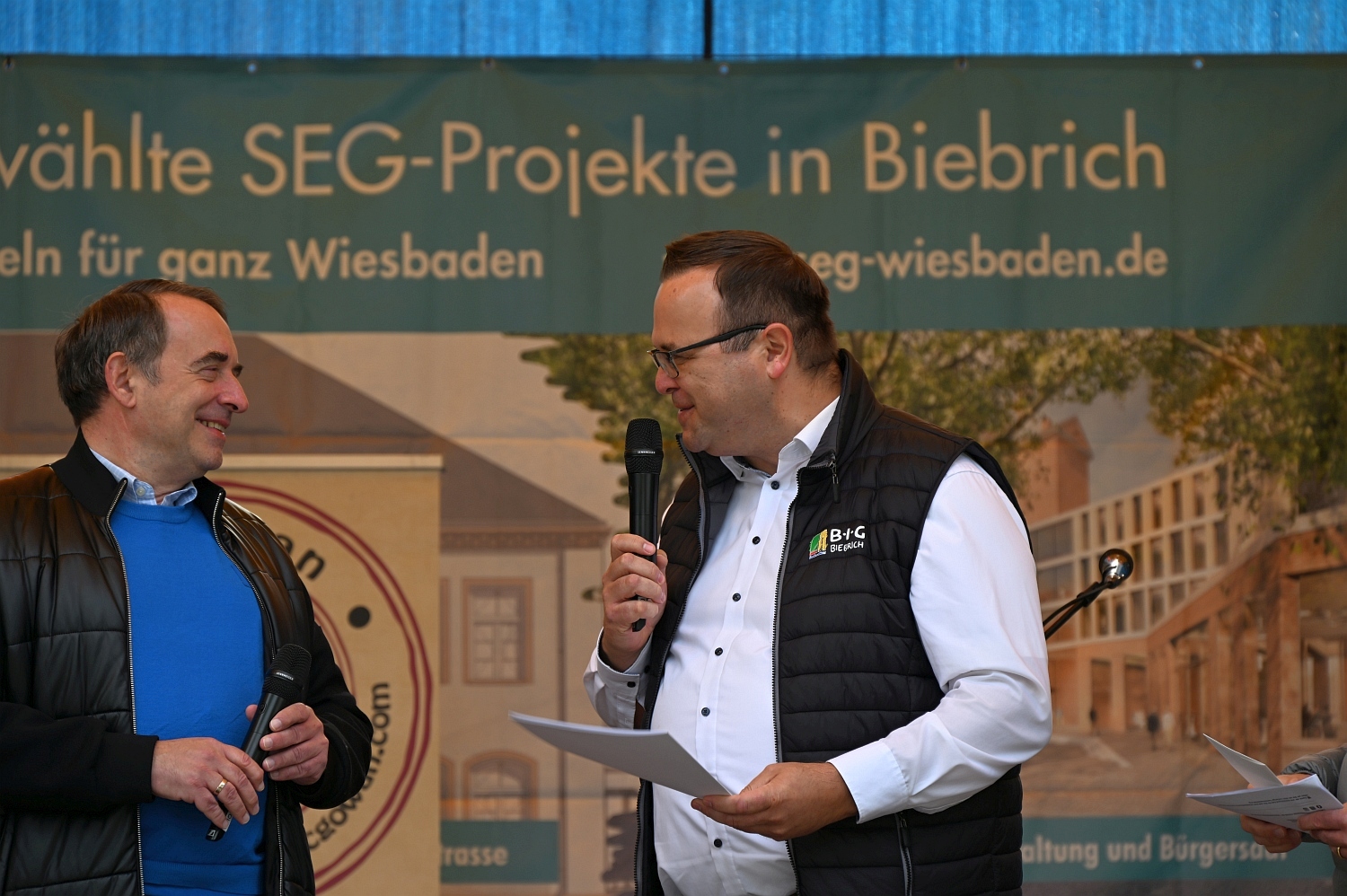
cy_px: 448
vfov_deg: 9.4
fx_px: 5422
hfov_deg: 14.2
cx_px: 674
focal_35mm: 145
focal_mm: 145
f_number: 6.3
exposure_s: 1/80
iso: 100
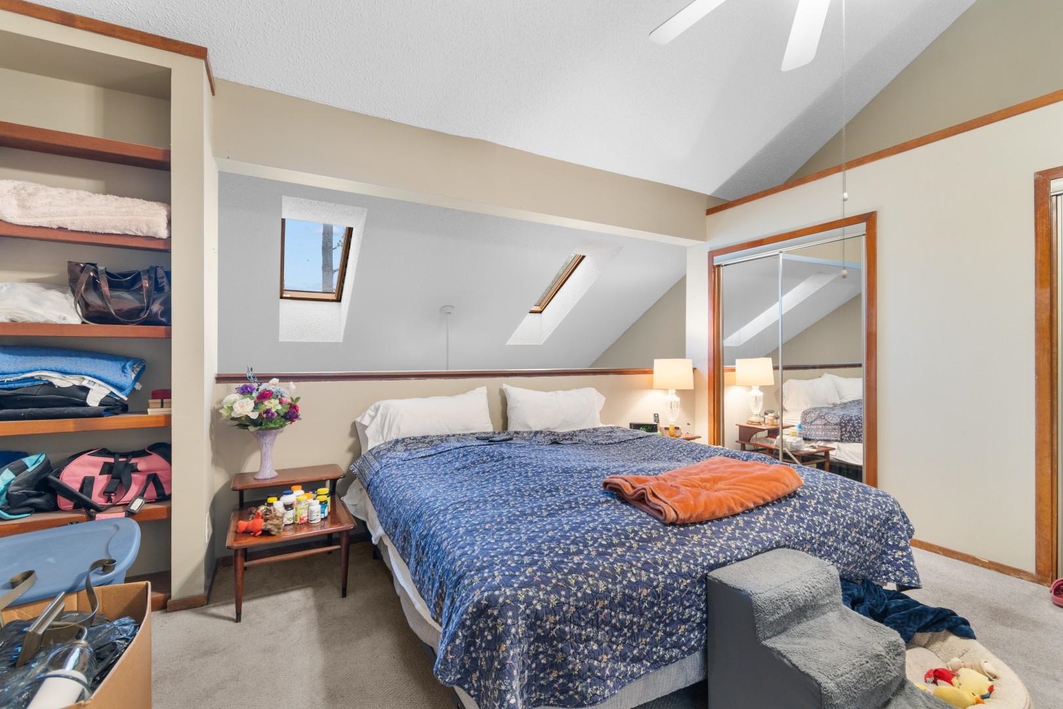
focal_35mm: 15
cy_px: 354
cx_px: 532
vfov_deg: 77.3
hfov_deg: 100.4
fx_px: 443
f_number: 4.5
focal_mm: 10
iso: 100
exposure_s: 1/2
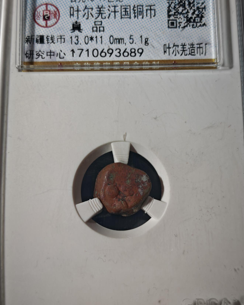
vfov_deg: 35.3
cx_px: 122
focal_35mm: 53
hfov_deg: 28.6
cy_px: 141
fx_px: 479
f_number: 1.63
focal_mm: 5.85
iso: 50
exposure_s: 1/161
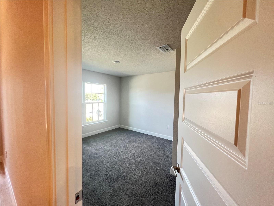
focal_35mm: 13
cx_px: 137
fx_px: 103
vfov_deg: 89.9
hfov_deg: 106.2
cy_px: 103
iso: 200
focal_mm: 1.57
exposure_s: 1/60
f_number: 1.8
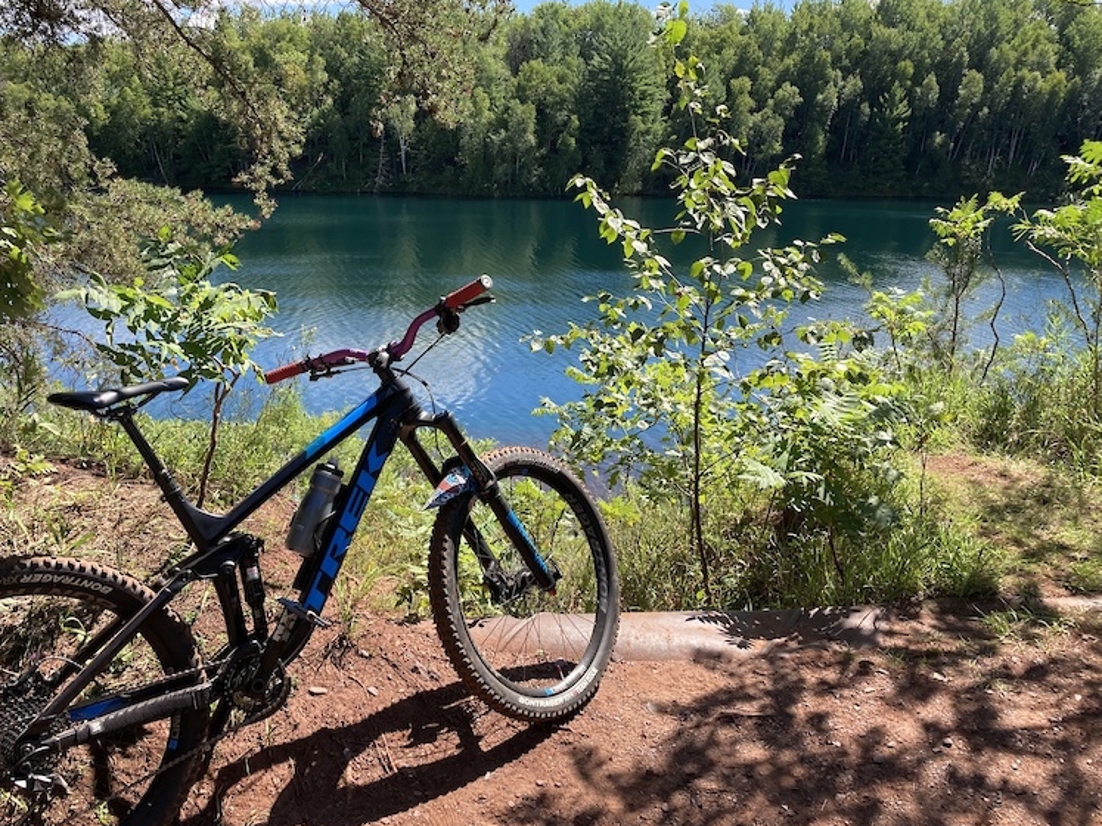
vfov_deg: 46.8
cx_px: 540
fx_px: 955
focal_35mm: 30
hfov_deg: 60.0
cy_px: 409
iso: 20
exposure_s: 1/600
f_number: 1.8
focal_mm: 3.99
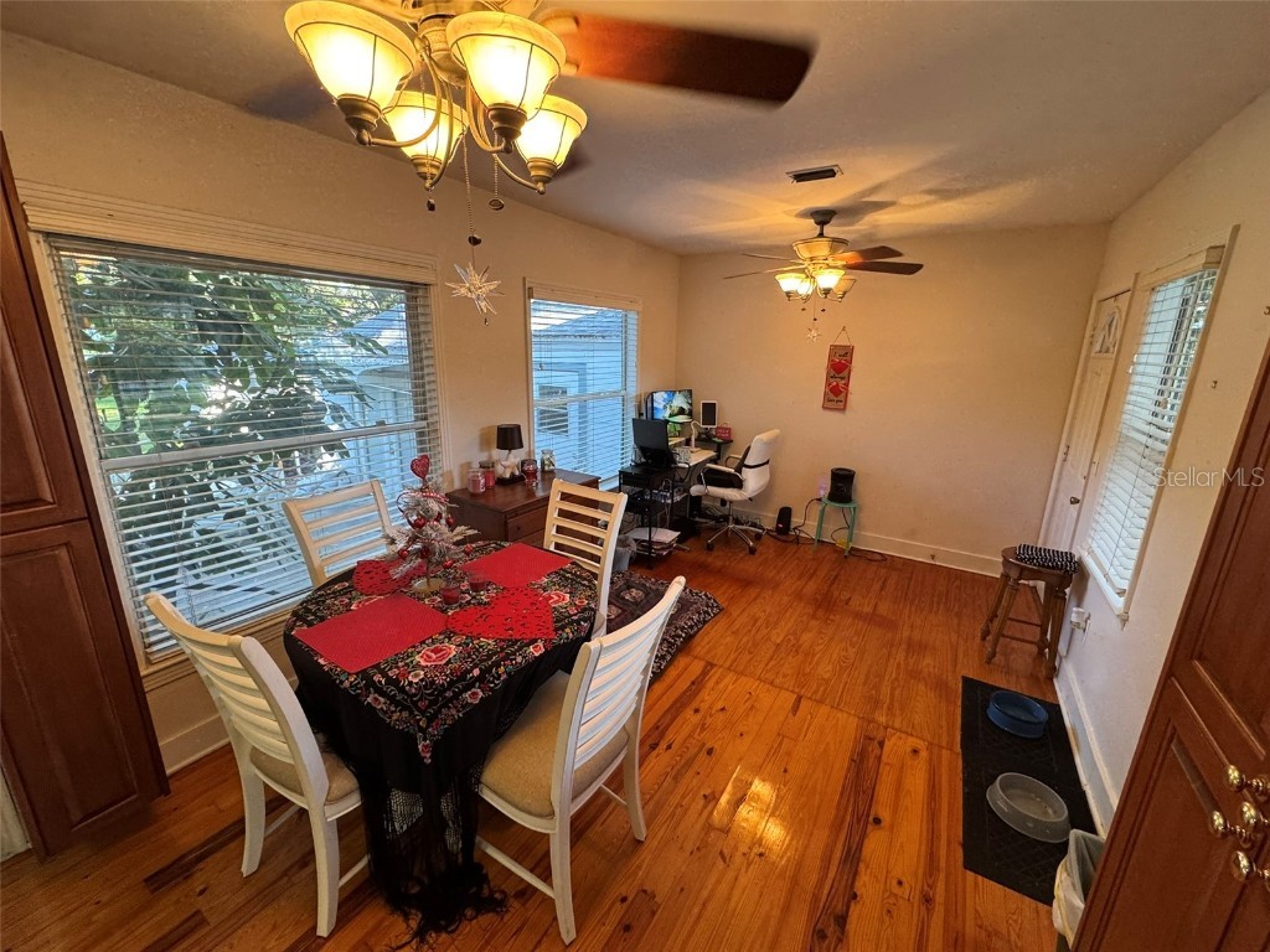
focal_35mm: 14
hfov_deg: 102.1
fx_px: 514
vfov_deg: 85.7
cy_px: 476
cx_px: 635
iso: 200
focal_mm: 2.22
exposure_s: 1/60
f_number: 2.2
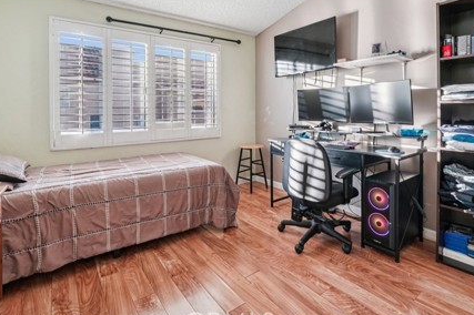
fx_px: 237
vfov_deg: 65.3
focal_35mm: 18
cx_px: 251
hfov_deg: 89.9
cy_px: 102
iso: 400
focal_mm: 12
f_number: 8
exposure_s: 1/25
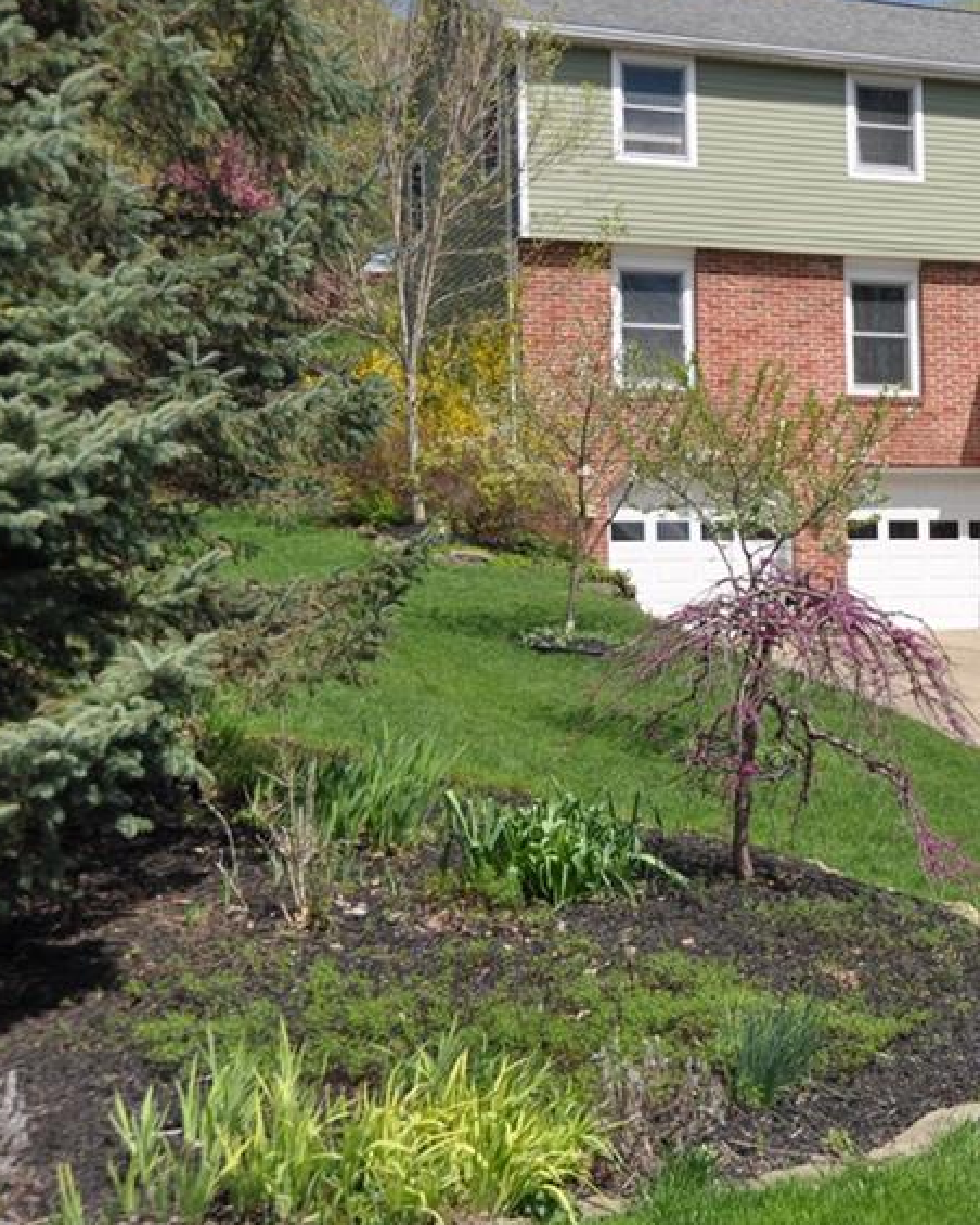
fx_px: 2030
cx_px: 947
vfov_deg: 33.6
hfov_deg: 25.9
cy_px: 608
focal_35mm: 56
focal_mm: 22
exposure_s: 1/2000
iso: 200
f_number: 3.8
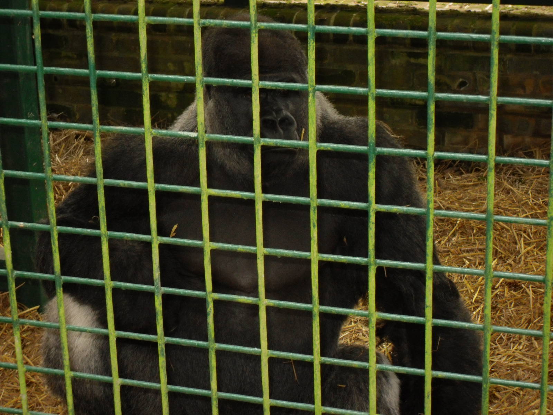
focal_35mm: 90
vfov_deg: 16.4
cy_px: 208
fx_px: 1438
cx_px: 276
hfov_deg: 21.8
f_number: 5.3
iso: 400
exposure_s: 1/60
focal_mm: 17.1
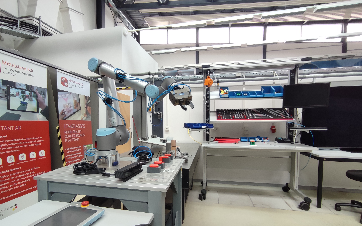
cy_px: 133
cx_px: 168
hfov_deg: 87.8
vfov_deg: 61.8
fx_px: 187
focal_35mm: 19
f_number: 2.2
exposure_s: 1/100
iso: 145
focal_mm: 1.65
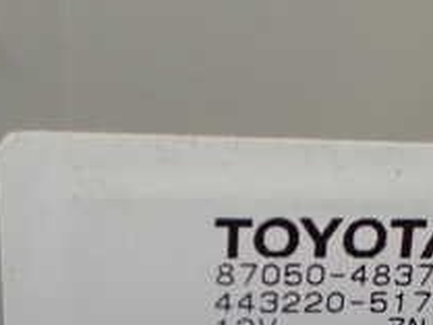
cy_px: 366
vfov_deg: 16.6
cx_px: 280
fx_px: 1076
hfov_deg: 22.7
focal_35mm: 86
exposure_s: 1/80
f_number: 2.3
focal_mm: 5.4
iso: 800
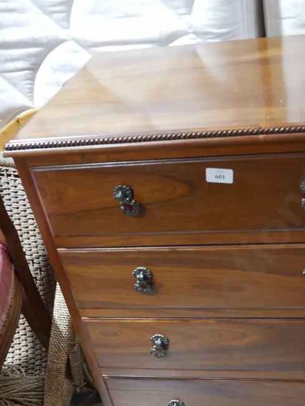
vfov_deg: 37.2
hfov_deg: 28.8
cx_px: 220
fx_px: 587
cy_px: 308
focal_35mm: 50
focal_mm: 16
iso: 1250
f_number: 4
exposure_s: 1/60
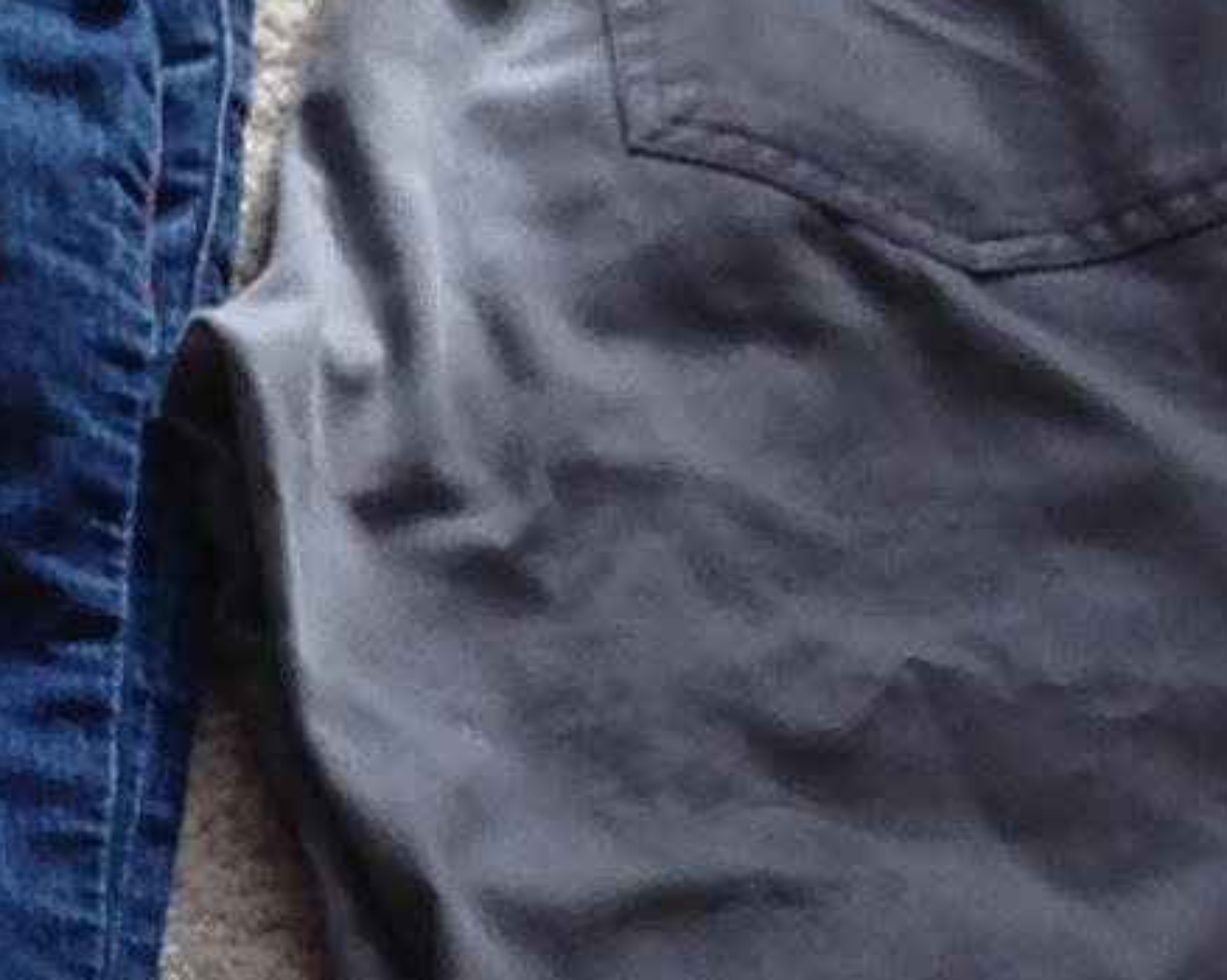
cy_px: 1380
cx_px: -1401
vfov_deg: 6.4
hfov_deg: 7.7
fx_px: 8712
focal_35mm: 240
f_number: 2.4
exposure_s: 1/40
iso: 50
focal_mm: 4.12
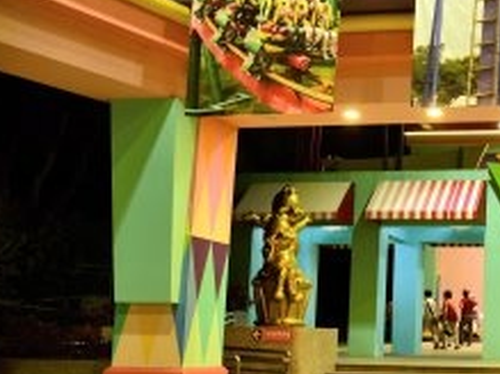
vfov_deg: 27.0
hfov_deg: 31.1
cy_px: 214
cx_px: 568
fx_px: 780
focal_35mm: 54
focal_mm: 24
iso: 1600
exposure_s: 1/40
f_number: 4.5
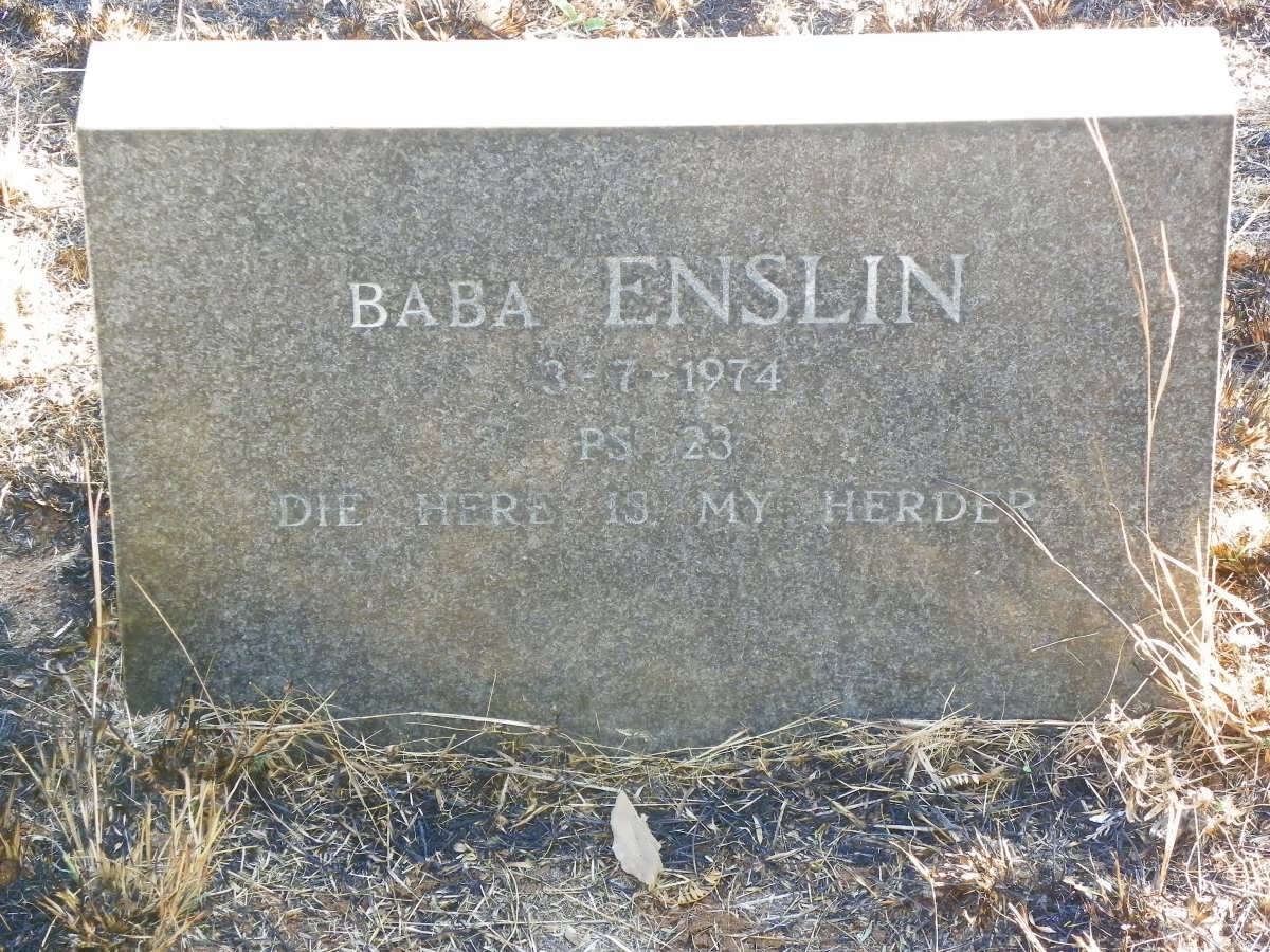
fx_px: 3559
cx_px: 635
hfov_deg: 20.2
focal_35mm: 97
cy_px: 476
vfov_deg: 15.2
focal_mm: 17.3
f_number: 4
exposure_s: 1/40
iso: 250
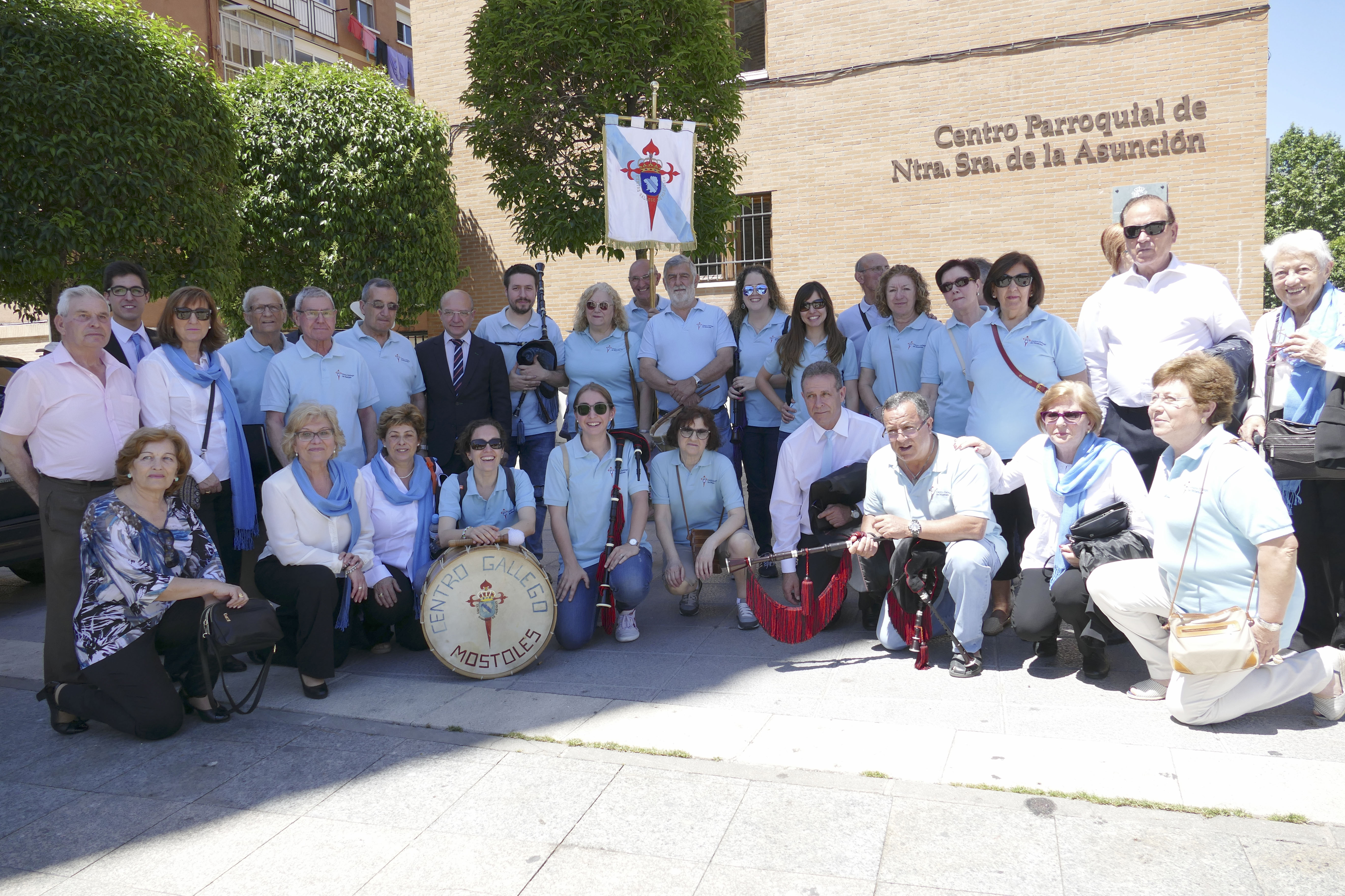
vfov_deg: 51.3
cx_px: 672
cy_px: 448
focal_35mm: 25
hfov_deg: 71.5
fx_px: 934
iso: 125
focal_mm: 9.12
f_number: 2.8
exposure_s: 1/1300
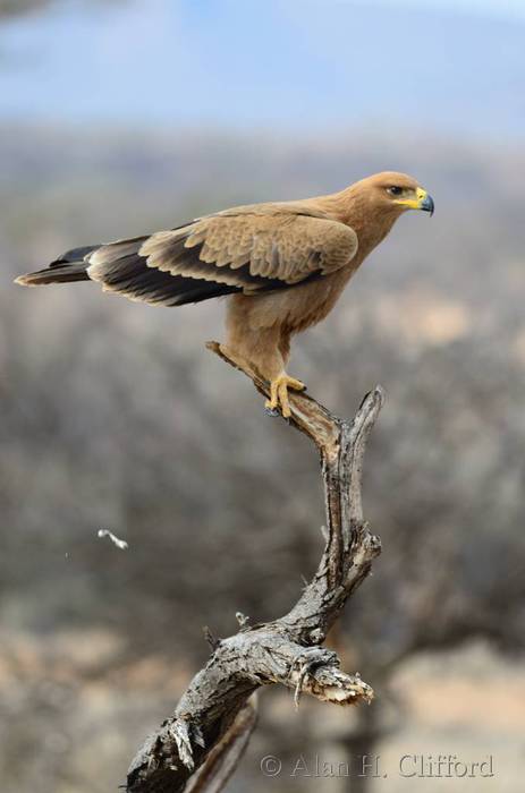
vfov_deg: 4.4
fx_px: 10227
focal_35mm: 465
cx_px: 262
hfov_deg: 2.9
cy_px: 396
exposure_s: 1/500
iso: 250
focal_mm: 310
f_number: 5.3
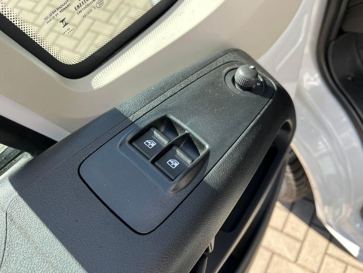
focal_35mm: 27
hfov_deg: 65.3
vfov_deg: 51.4
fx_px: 283
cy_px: 139
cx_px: 177
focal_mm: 5.1
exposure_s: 1/481
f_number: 1.6
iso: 50
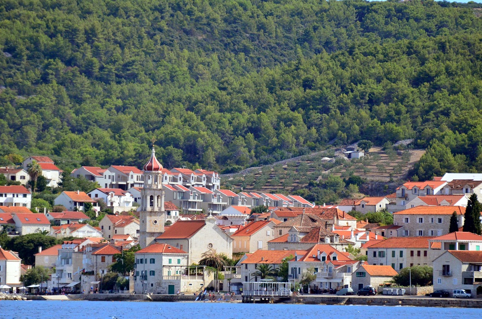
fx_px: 6012
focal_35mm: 450
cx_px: 241
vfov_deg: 3.0
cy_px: 160
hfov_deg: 4.6
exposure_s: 1/6400
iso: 2000
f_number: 5.6
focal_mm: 300
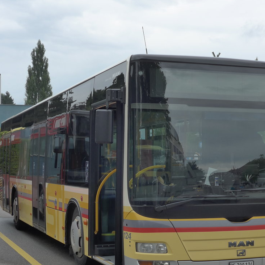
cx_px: 170
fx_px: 615
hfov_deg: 24.2
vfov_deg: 24.3
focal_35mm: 71
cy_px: 155
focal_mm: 10.1
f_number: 3.2
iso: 160
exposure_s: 1/250
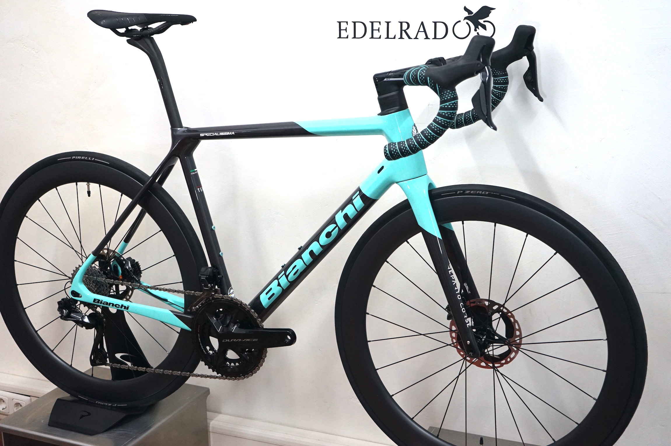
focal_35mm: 47
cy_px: 223
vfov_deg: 28.6
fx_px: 875
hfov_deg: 41.9
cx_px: 336
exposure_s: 1/160
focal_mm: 47
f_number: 4.5
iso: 1600
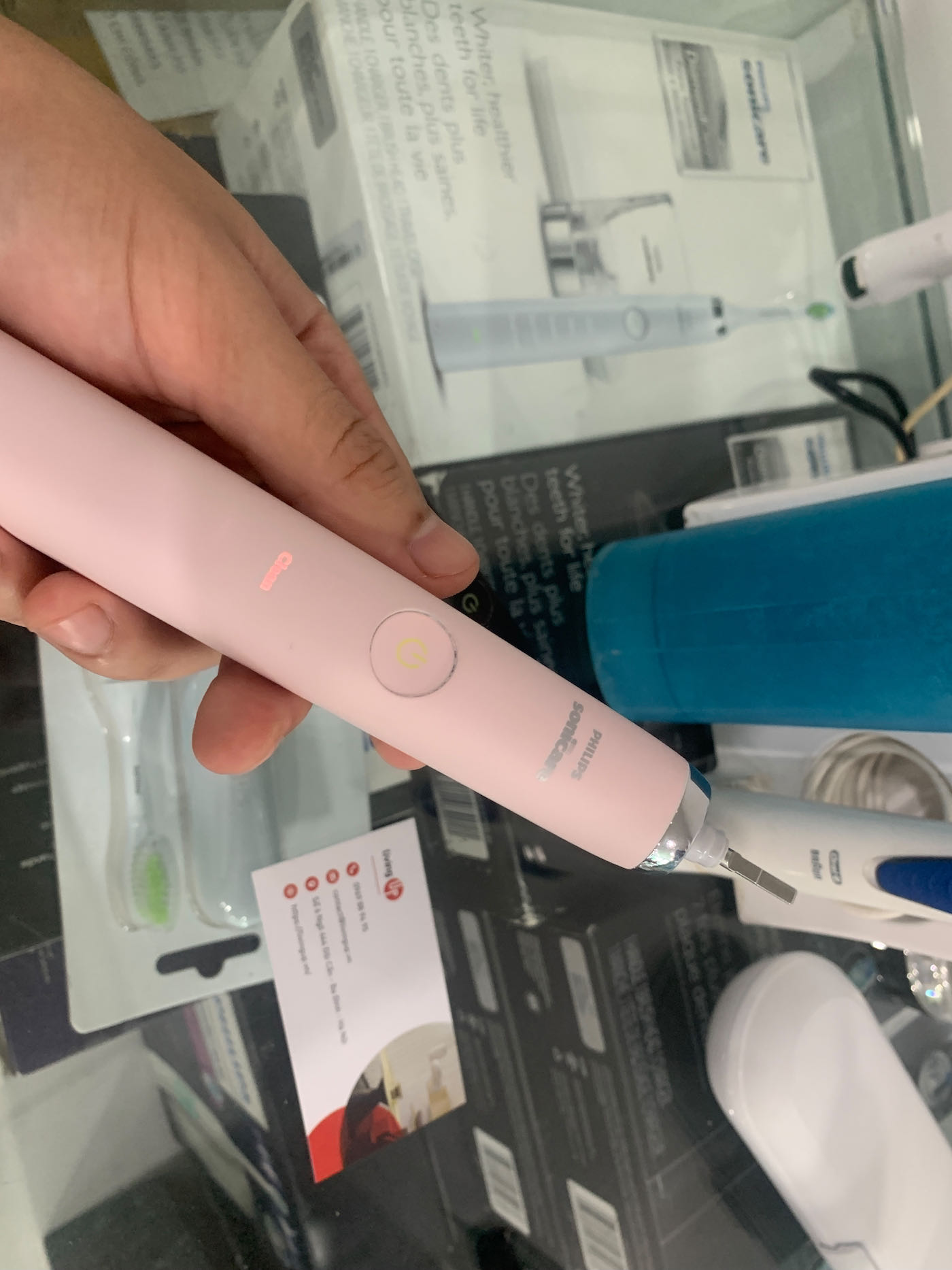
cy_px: 635
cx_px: 476
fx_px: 954
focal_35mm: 26
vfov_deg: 67.3
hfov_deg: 53.1
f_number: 1.8
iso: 200
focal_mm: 4.25
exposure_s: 1/60
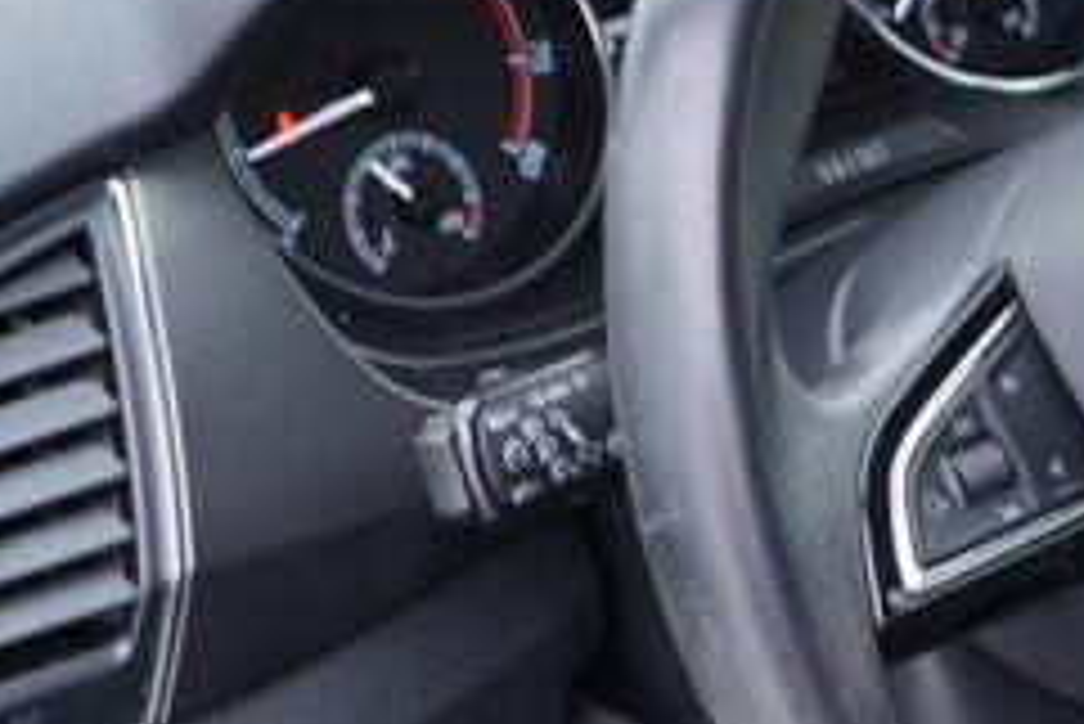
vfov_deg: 9.0
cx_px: 1291
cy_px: 281
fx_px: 4610
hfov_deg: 13.1
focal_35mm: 153
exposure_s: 1/40
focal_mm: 24
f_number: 2.8
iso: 200
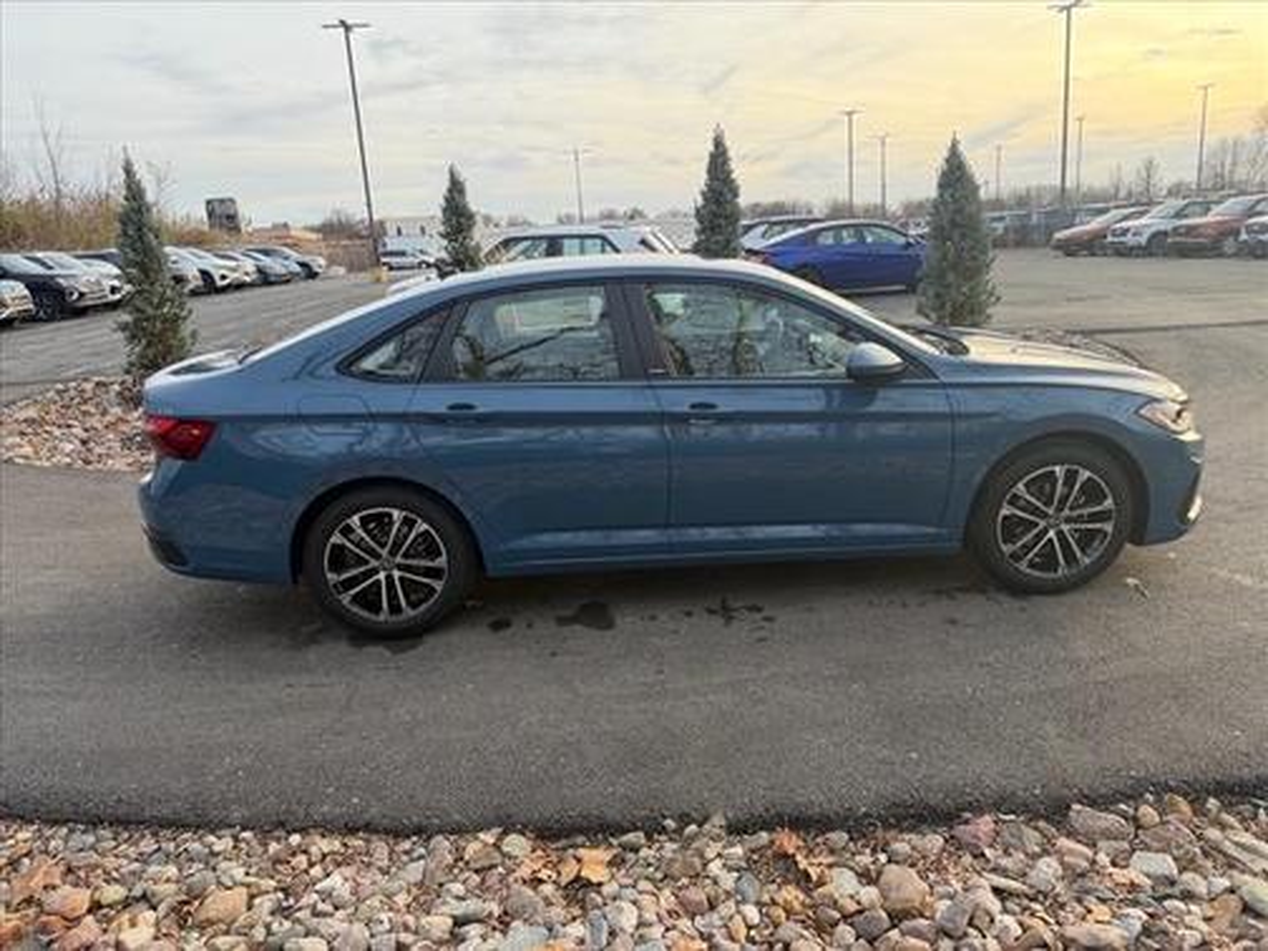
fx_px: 879
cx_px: 634
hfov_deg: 71.6
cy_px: 476
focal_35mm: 24
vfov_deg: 56.8
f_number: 1.78
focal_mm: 6.76
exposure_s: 1/220
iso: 80
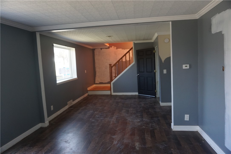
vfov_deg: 53.1
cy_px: 77
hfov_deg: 73.7
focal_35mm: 24
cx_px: 116
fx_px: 154
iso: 640
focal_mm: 16
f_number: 4
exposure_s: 1/160
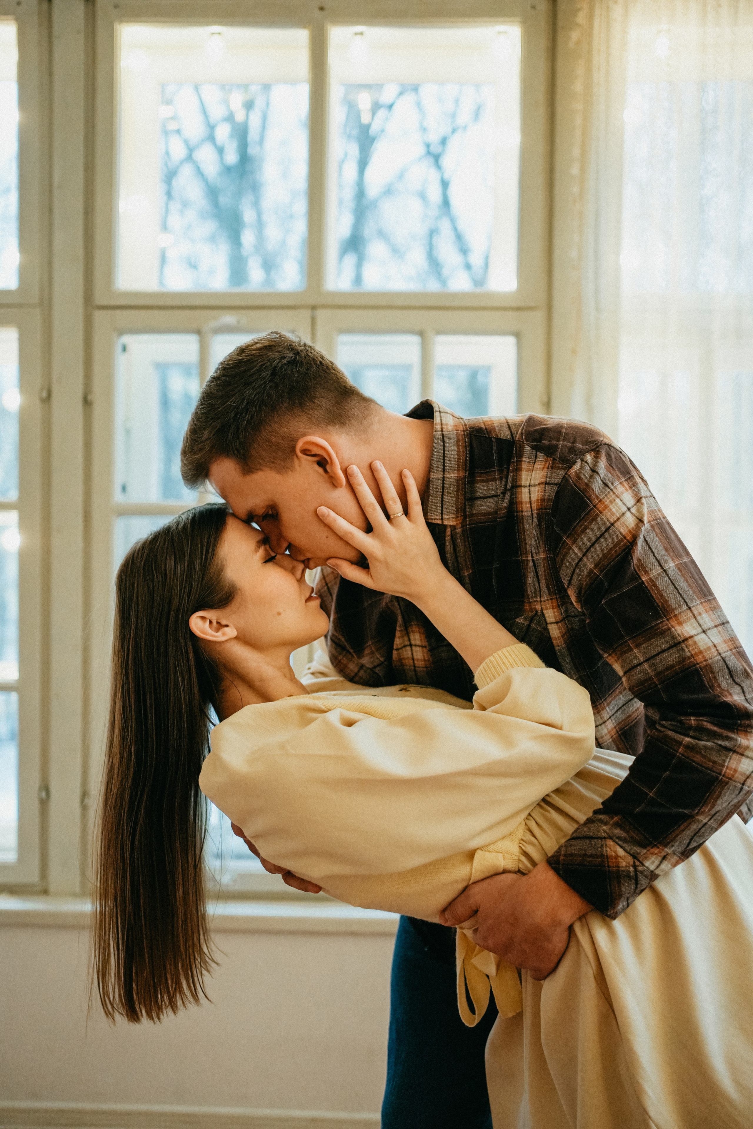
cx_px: 376
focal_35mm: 35
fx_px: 1098
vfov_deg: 54.4
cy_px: 564
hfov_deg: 37.9
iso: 1000
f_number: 2.2
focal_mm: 35
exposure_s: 1/1000
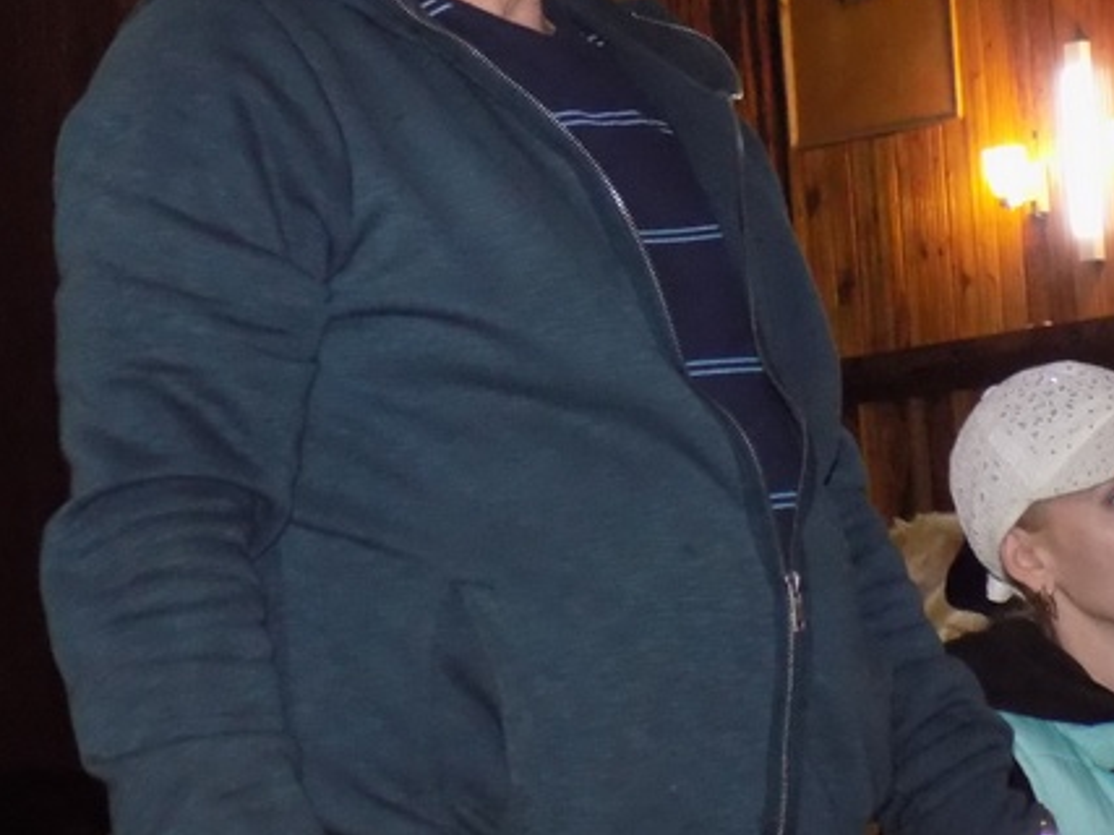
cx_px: 530
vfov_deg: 10.8
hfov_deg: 14.4
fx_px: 4408
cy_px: 196
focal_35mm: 137
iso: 800
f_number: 4.3
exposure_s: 1/30
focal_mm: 13.9
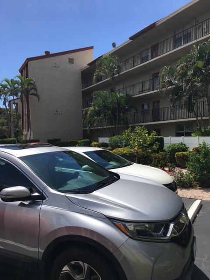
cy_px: 140
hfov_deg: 48.2
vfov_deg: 61.7
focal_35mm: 29
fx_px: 235
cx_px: 105
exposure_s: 1/2079
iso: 25
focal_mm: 4.15
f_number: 2.2
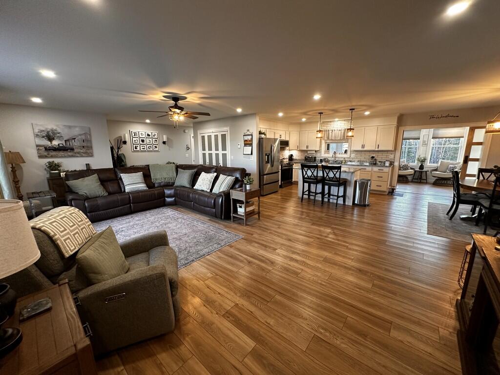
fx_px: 202
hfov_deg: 102.1
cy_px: 188
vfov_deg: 85.7
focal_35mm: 14
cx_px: 250
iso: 200
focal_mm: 2.22
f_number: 2.2
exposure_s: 1/60
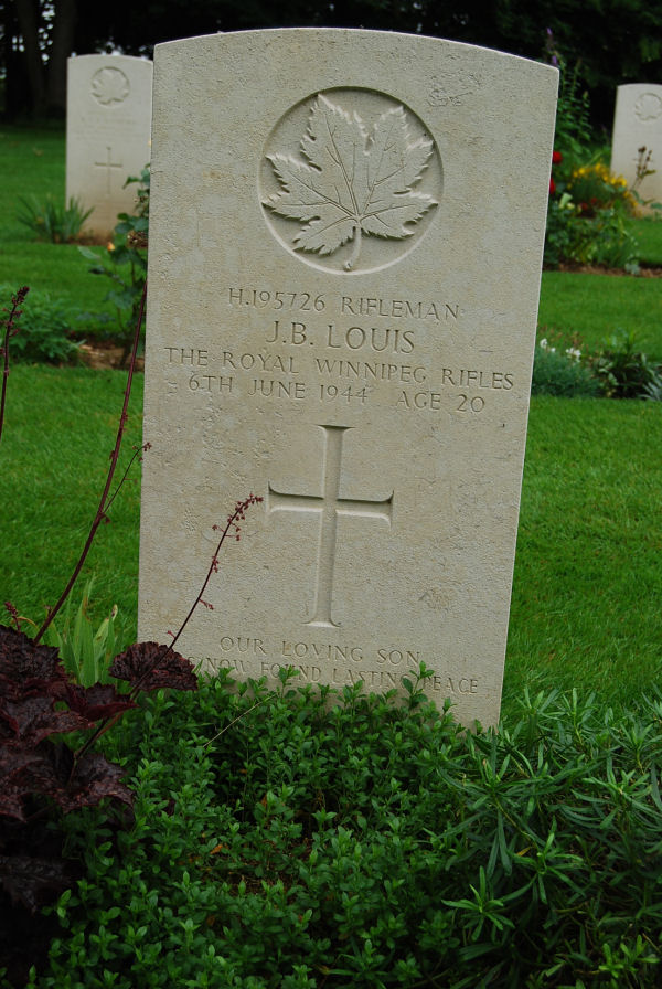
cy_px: 494
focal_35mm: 57
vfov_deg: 35.0
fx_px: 1567
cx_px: 331
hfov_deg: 23.9
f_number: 7.1
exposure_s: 1/200
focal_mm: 38
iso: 200
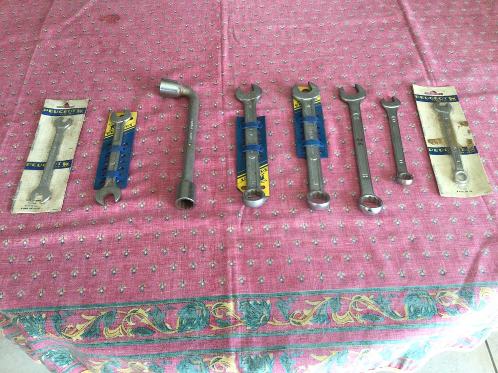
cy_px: 186
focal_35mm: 31
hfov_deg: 58.4
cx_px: 249
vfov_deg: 45.4
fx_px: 446
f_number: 2.4
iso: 50
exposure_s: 1/33
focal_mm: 3.3
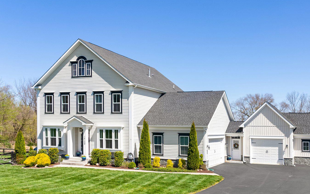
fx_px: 313
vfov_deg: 34.0
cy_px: 137
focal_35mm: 37
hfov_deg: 52.1
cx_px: 195
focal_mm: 24
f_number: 10
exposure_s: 1/500
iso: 640
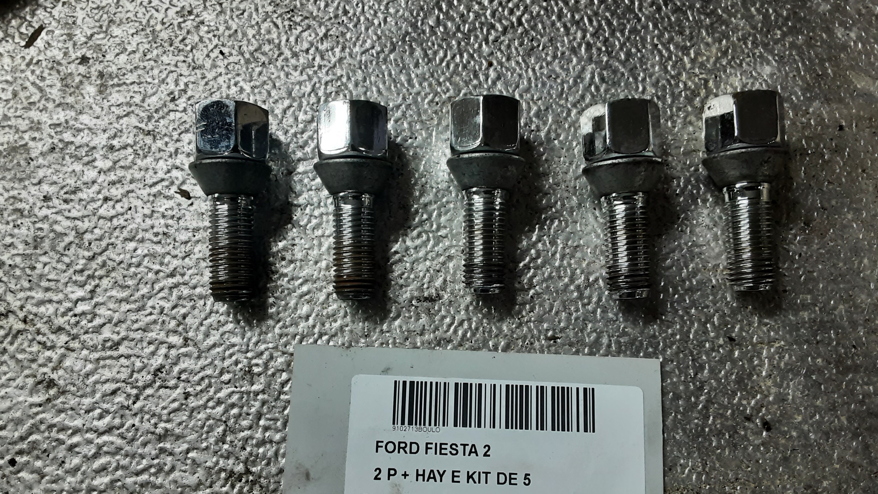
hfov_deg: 64.3
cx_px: 433
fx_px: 698
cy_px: 305
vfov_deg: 38.7
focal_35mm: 30
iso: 100
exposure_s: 1/50
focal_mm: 2.91
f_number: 1.9
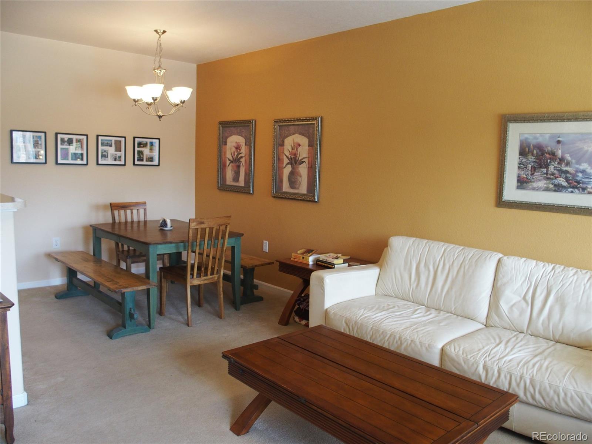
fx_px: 479
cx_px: 296
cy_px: 222
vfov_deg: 49.7
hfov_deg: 63.4
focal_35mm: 28
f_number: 2.8
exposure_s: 1/60
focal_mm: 6
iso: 200
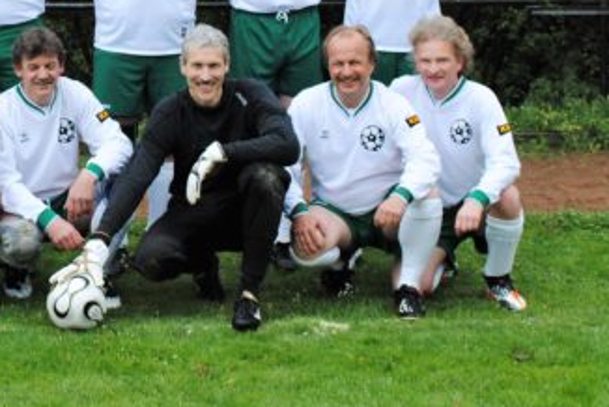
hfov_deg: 29.3
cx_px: 62
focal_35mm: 66
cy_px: 78
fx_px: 1117
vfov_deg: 20.4
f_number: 5.6
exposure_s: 1/125
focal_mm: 24
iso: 100
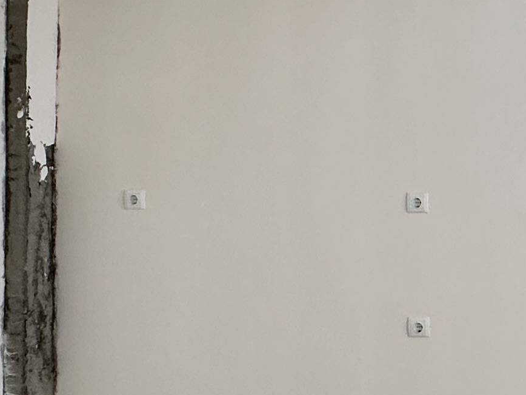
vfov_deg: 22.5
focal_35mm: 65
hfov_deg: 24.9
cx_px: 723
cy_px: 137
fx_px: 988
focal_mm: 2.22
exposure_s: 1/99
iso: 160
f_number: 2.2
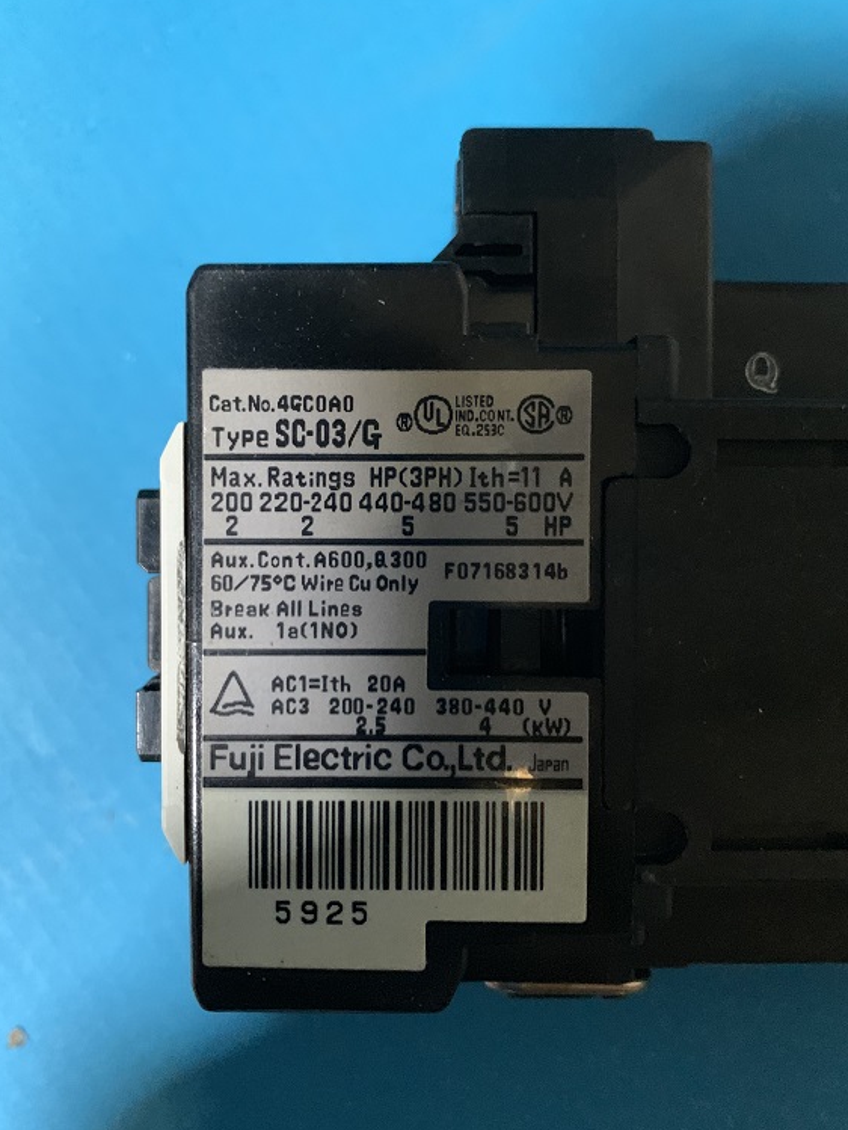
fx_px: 914
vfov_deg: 63.4
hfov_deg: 49.8
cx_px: 414
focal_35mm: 28
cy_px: 539
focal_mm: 4.25
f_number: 1.8
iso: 640
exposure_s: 1/30
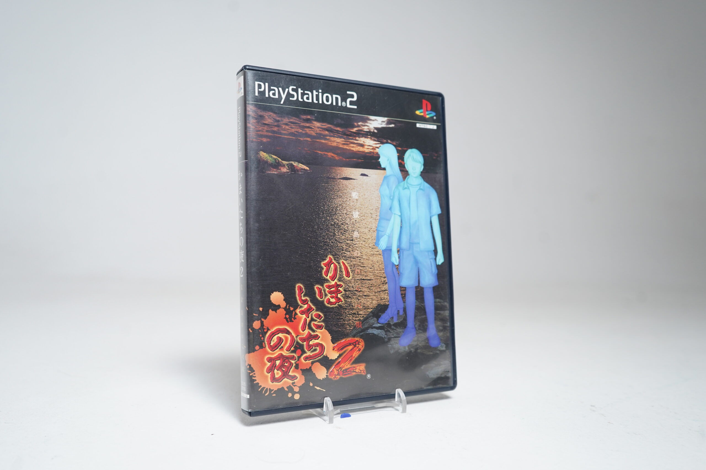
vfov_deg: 45.0
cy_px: 235
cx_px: 353
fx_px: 569
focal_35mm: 29
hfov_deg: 63.7
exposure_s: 1/30
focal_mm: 29
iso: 800
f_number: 5
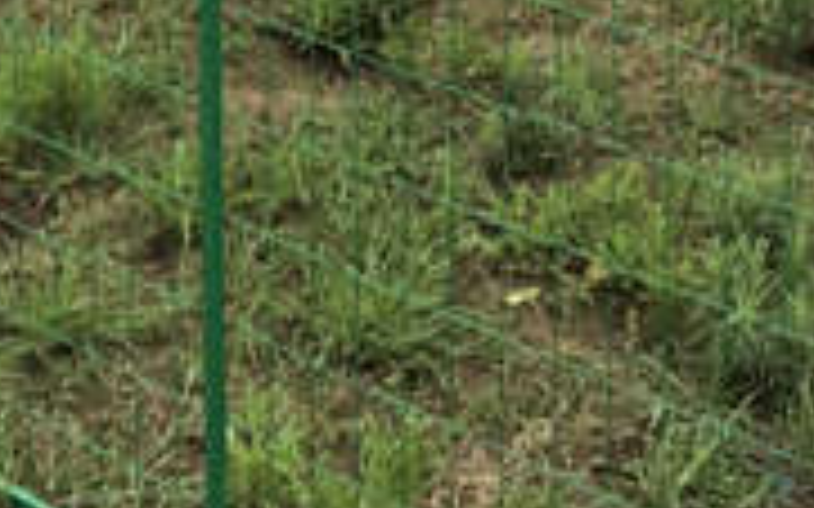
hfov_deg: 17.7
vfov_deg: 10.3
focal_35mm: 118
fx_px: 2617
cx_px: 324
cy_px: -495
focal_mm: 3.99
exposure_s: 1/311
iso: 20
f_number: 1.8
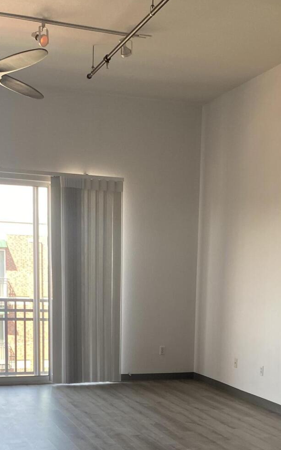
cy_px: 387
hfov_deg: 23.1
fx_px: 686
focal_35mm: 56
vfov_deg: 34.6
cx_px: 175
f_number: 1.8
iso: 100
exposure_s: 1/120
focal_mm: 4.25
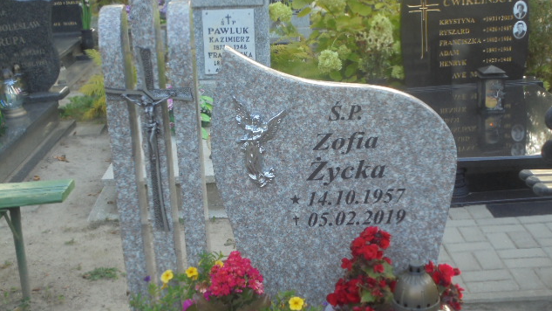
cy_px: 171
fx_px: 790
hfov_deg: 38.5
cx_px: 278
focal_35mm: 54
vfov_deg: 22.2
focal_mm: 8.9
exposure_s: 1/30
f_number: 4.8
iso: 160
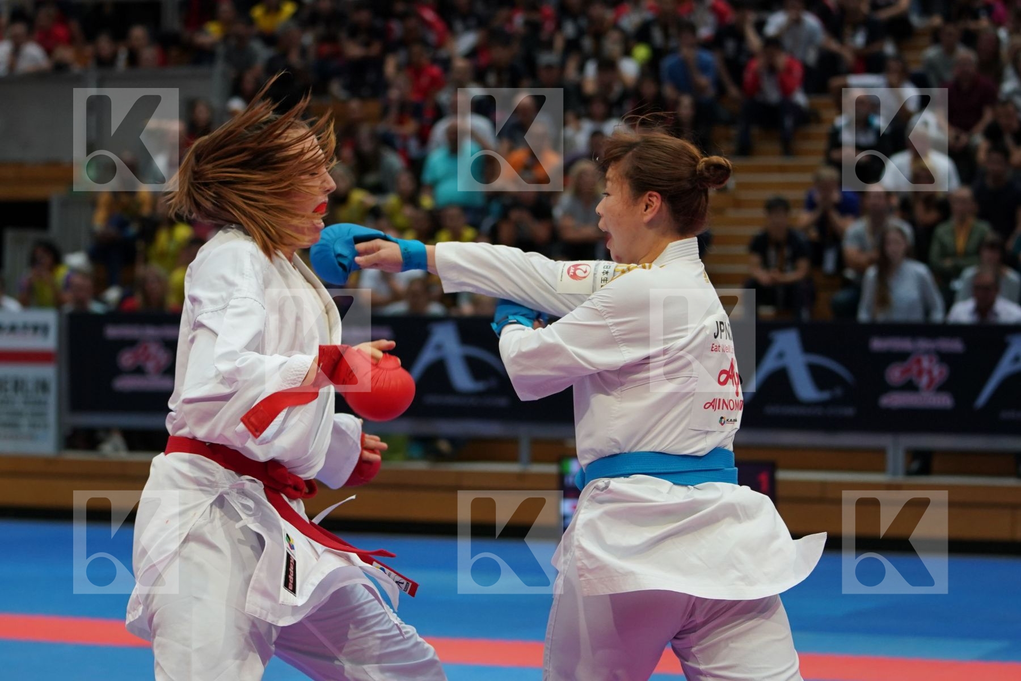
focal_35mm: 105
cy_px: 340
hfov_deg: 19.5
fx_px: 2978
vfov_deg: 13.0
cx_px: 510
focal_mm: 70
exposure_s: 1/1000
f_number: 2.8
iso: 1250
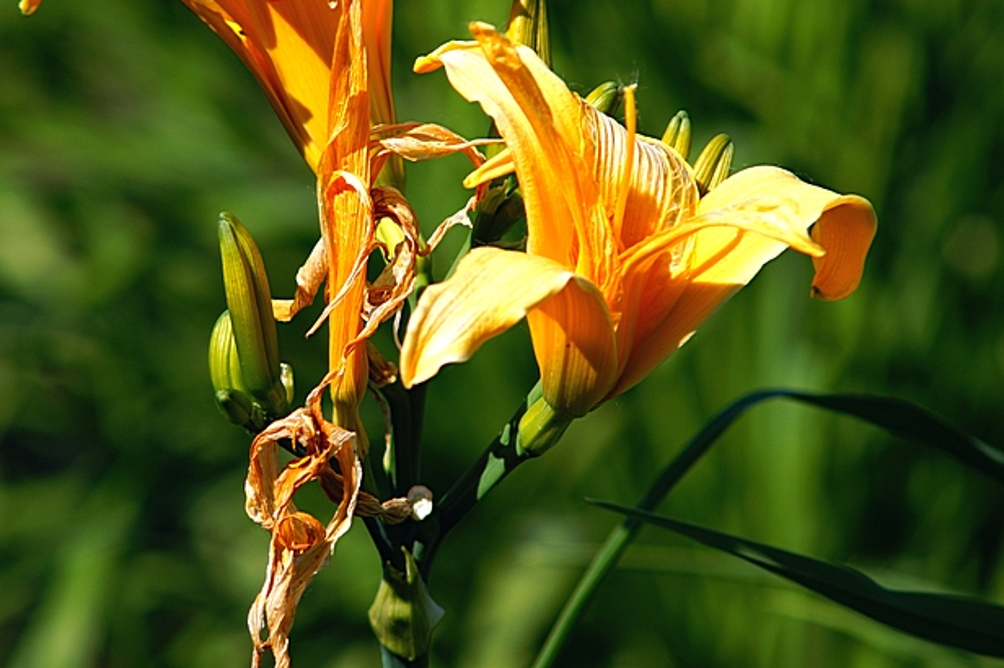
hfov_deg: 5.0
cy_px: 275
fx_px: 11400
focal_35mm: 409
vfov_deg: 3.4
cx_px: 360
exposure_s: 1/500
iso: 100
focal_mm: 210
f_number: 6.3
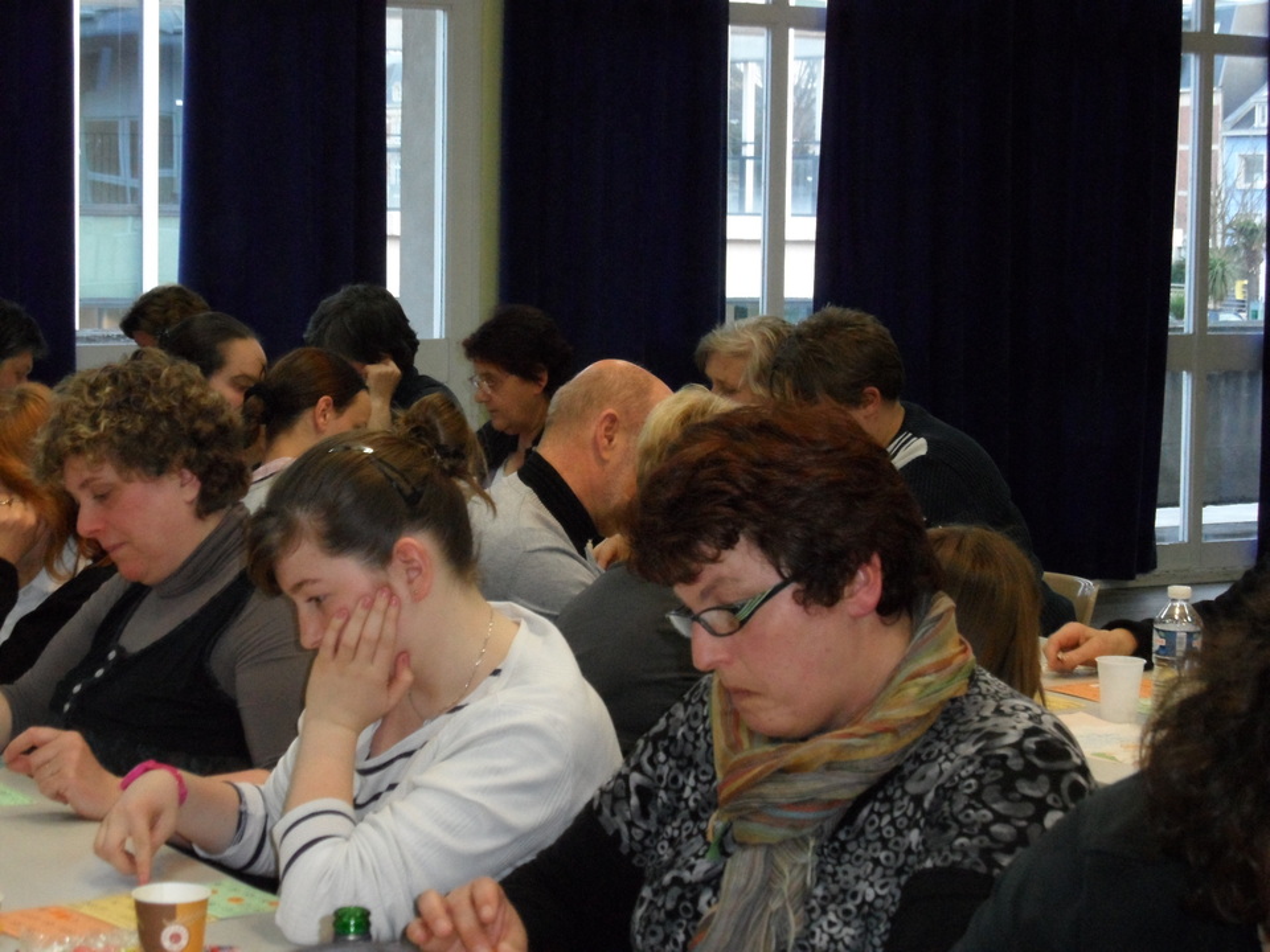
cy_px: 476
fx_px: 2935
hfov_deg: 24.4
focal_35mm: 80
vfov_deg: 18.4
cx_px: 635
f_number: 4.2
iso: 640
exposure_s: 1/45
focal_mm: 13.2
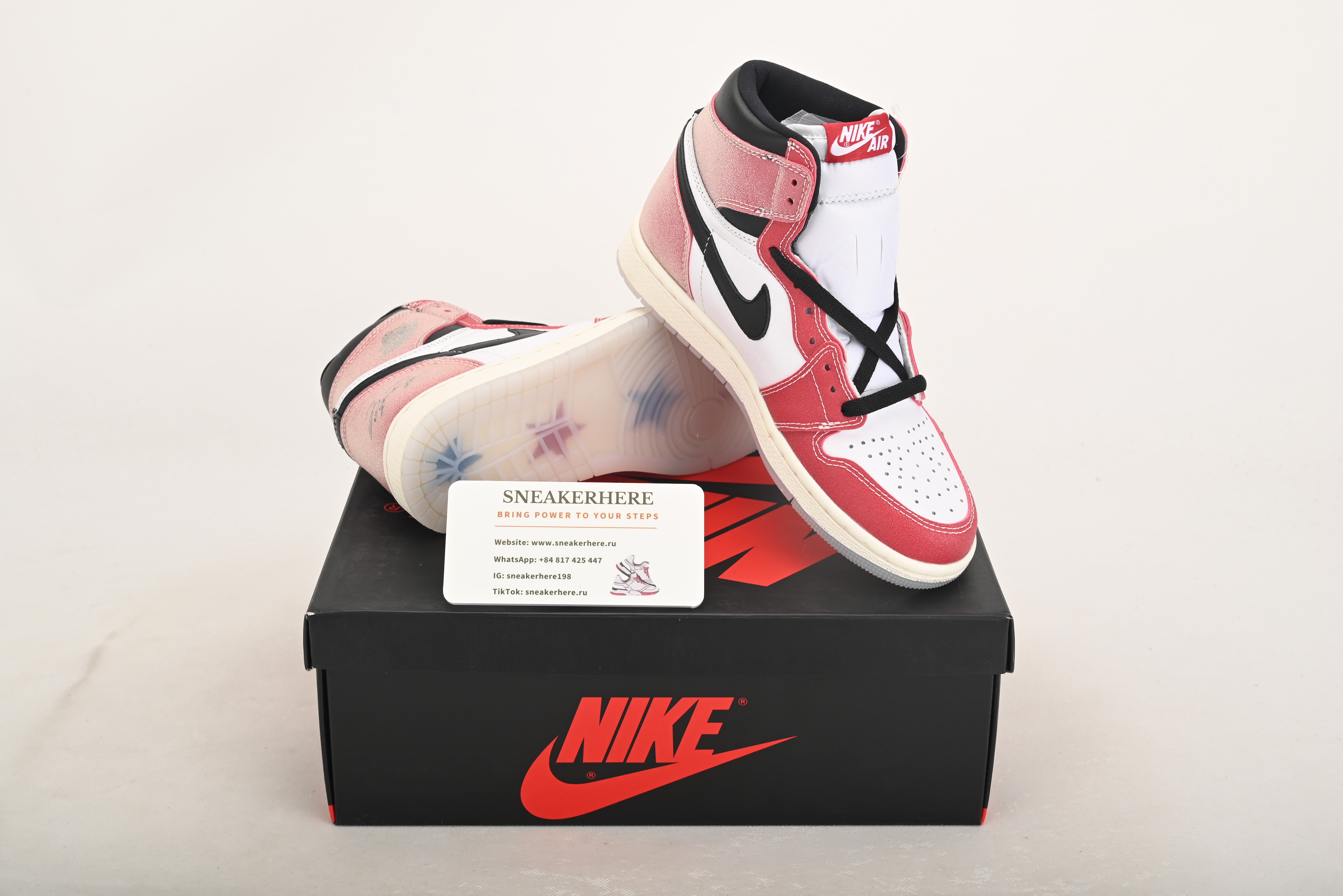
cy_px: 448
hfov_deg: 40.3
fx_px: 1829
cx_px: 672
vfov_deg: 27.5
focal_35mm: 49
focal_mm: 49
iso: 100
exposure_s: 1/200
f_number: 11
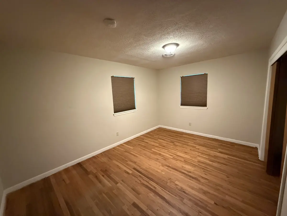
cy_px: 108
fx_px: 116
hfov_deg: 102.1
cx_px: 144
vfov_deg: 85.7
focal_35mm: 14
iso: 1250
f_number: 2.2
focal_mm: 2.22
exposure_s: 1/60
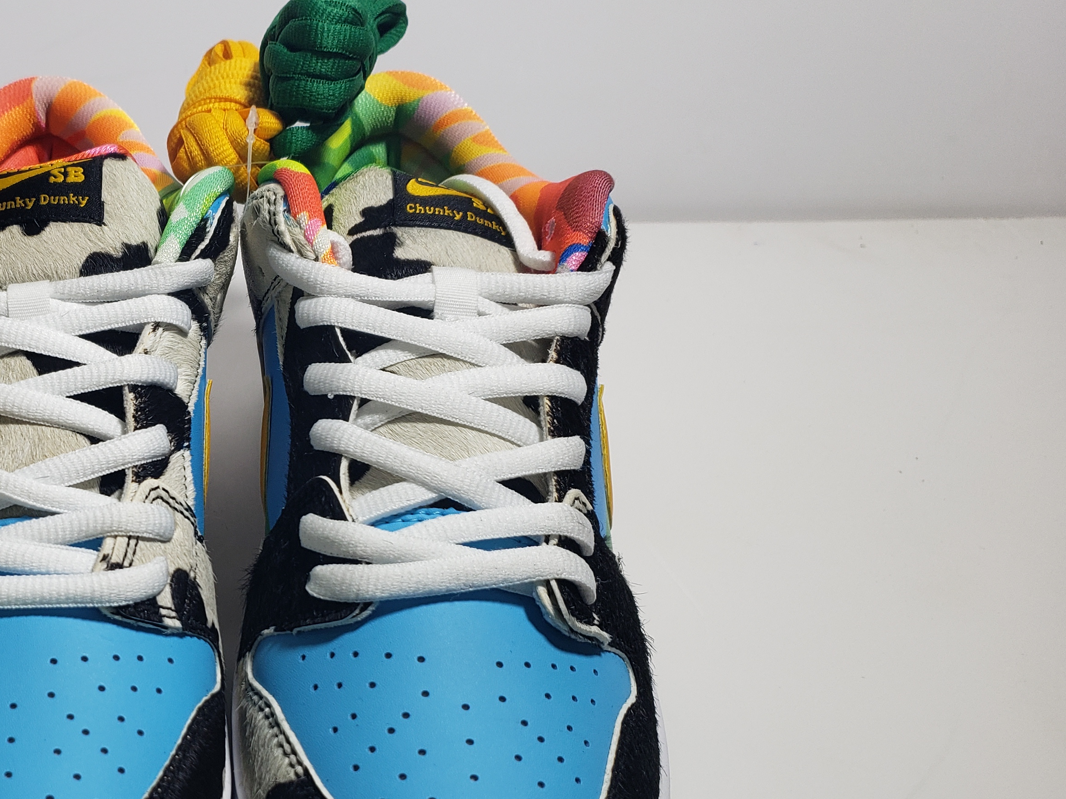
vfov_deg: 31.7
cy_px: 573
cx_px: 164
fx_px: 1386
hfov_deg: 39.8
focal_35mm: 45
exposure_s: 1/578
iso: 50
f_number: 1.5
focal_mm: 4.3
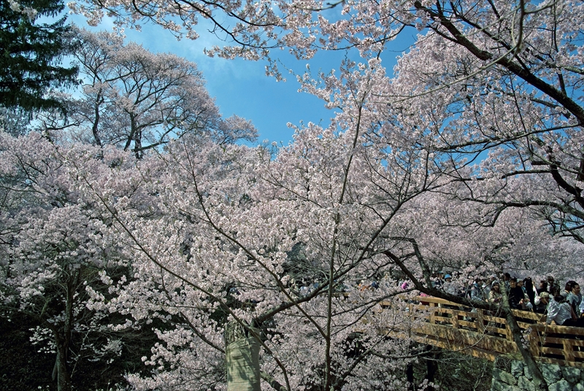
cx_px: 292
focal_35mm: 26
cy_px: 196
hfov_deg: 70.4
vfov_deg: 50.6
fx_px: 414
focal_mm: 17
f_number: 8
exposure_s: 1/500
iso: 100
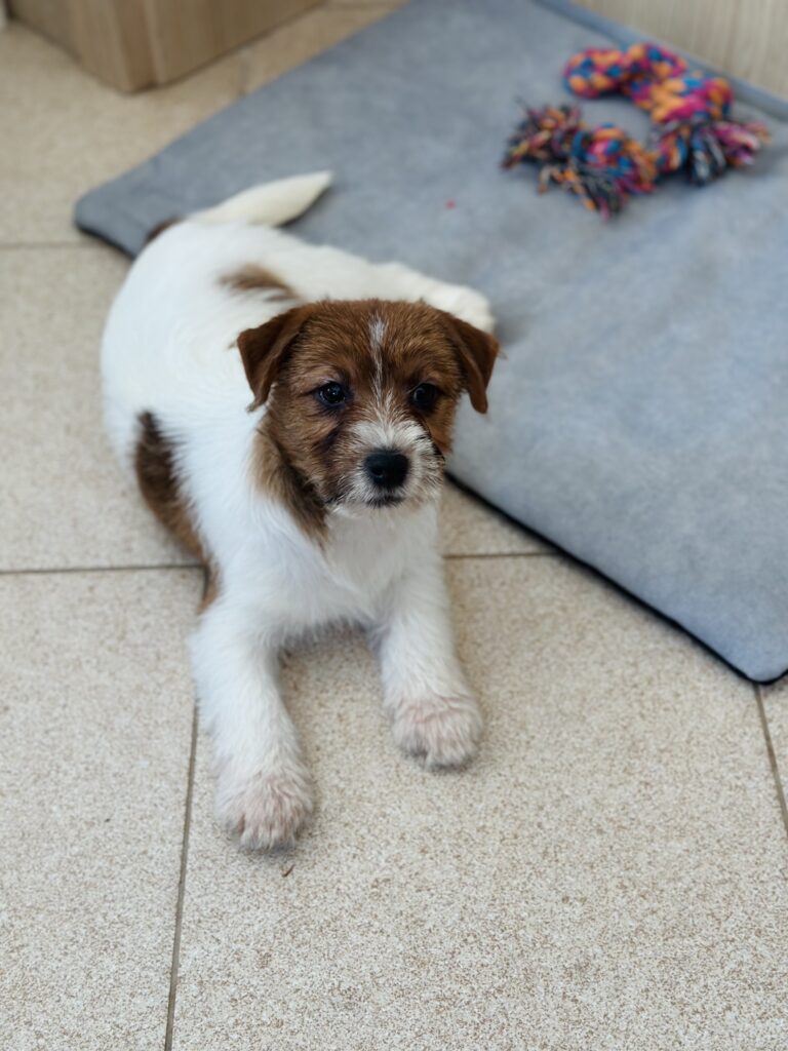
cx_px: 394
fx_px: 1457
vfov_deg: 39.7
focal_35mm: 48
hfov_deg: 30.3
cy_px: 526
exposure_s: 1/100
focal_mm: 6.86
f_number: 1.78
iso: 80
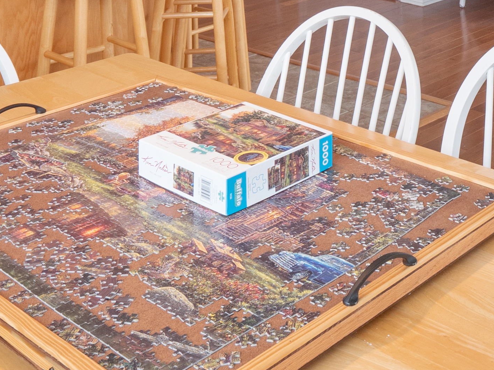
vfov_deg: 19.7
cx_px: 437
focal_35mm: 59
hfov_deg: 31.3
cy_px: -257
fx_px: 842
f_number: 5.6
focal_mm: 8
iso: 200
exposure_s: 1/13
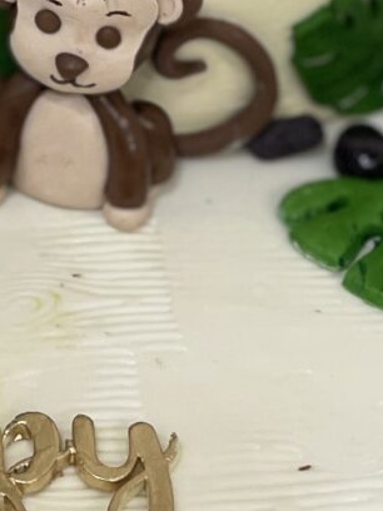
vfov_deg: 11.7
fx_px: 2405
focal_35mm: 163
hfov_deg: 9.0
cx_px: -121
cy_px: -189
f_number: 1.6
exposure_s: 1/100
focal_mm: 5.1
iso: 64
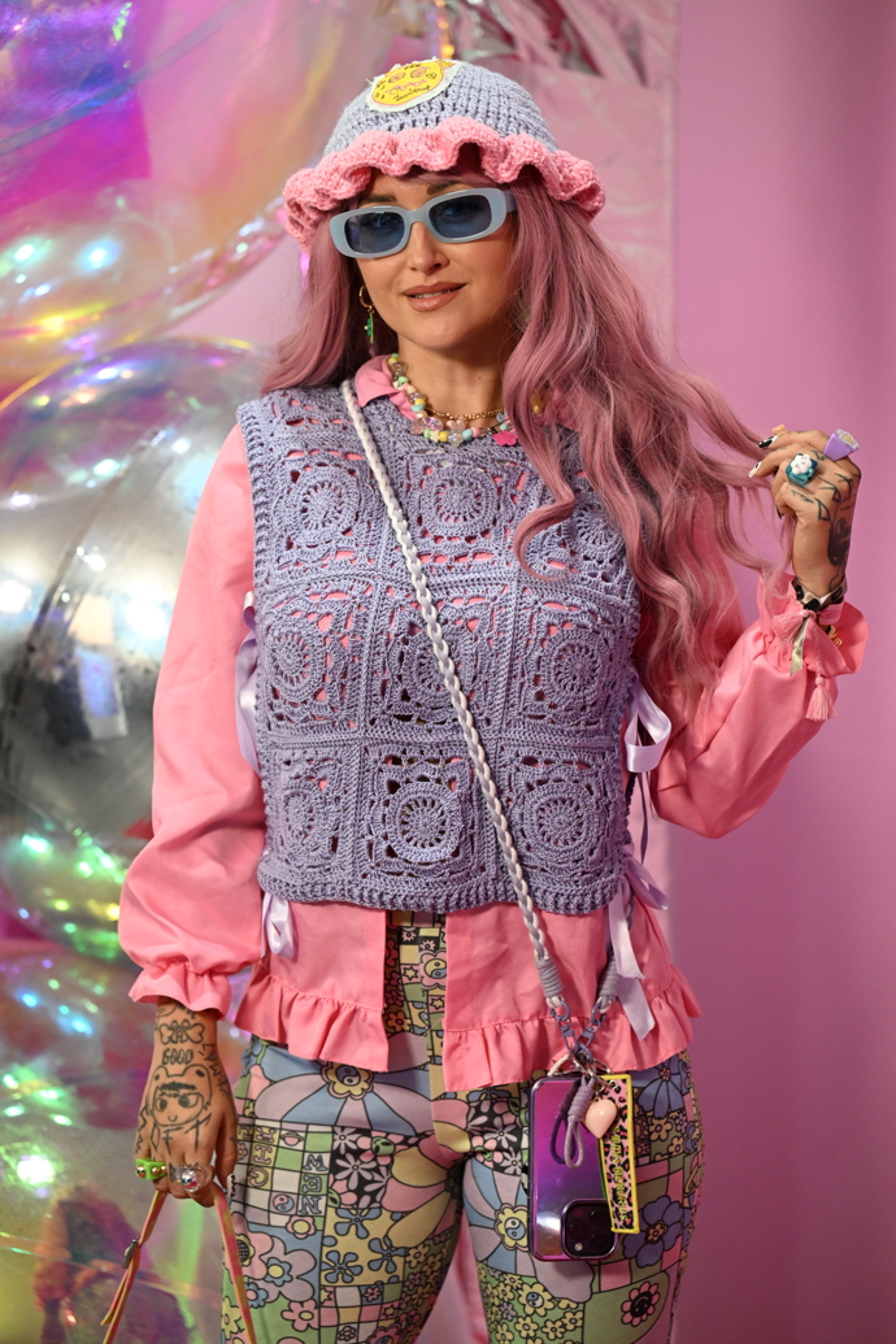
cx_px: 448
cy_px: 672
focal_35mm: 150
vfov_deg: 13.7
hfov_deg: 9.1
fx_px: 5600
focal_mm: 150
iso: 2000
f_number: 3.5
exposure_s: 1/500
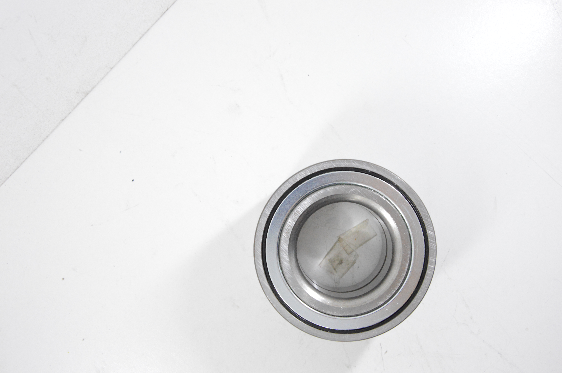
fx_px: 749
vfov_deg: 28.0
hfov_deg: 41.1
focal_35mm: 48
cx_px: 281
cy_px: 186
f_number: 7.1
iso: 3200
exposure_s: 1/100
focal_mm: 32
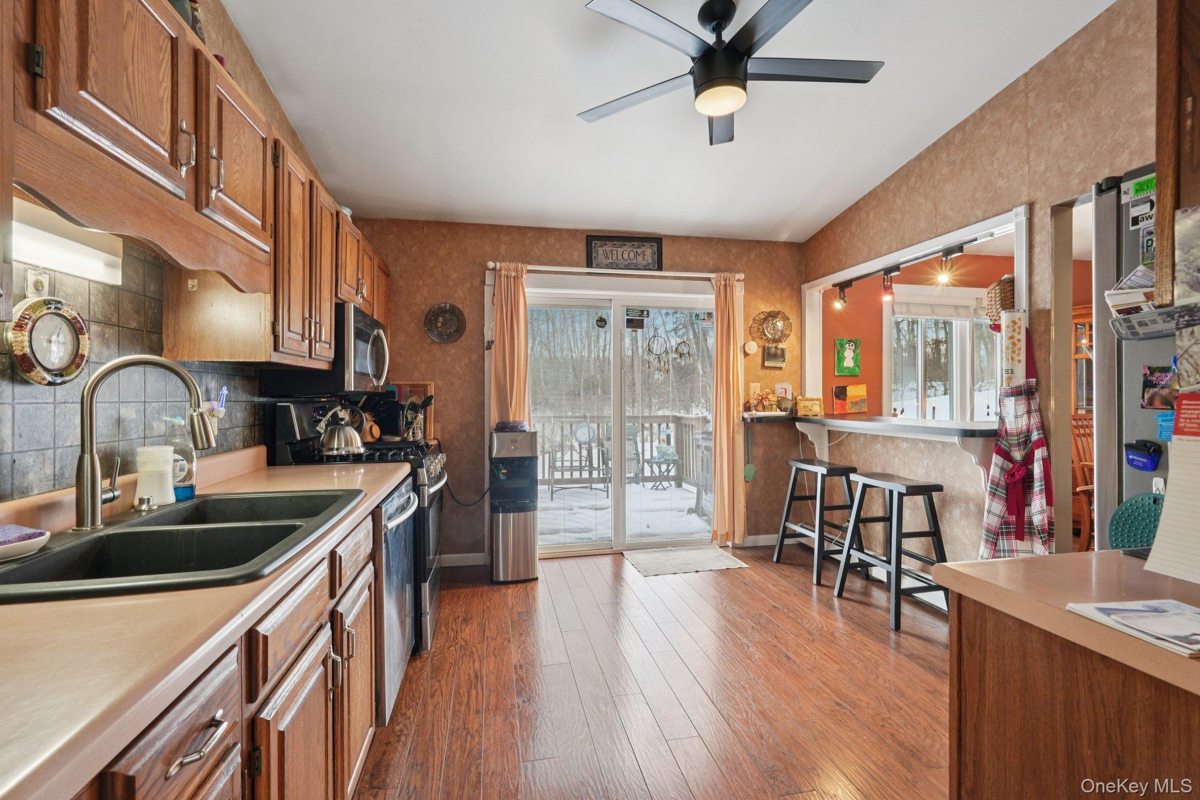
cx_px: 600
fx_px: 550
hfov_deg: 95.0
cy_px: 400
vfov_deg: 72.0
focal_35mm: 16
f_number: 9
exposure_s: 1/13
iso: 400
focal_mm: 16.5
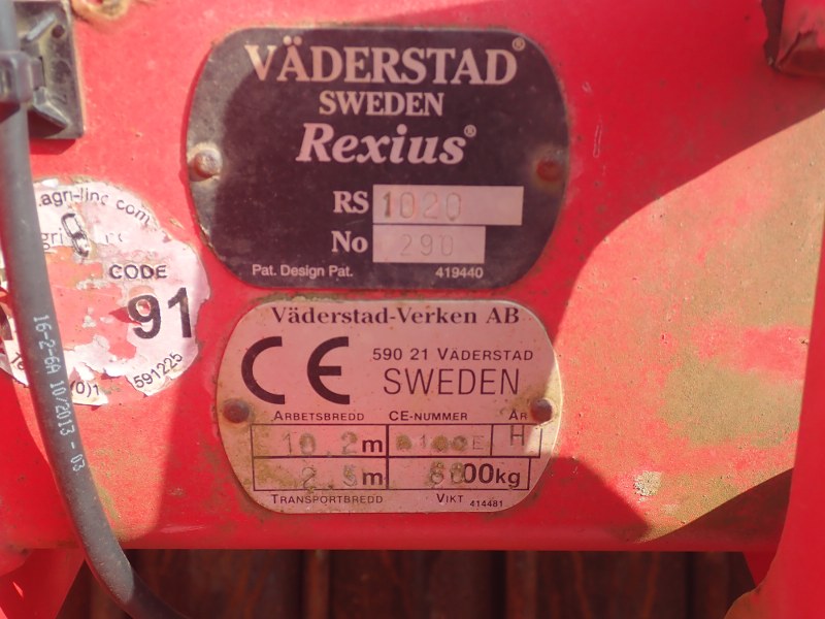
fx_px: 953
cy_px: 310
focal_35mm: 40
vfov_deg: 36.0
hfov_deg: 46.8
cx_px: 412
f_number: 2.8
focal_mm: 7.34
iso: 100
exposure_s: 1/500
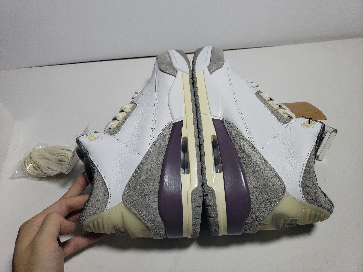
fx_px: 273
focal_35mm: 26
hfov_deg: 67.3
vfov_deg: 53.1
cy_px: 136
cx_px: 182
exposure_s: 1/775
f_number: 1.5
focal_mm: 4.3
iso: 50
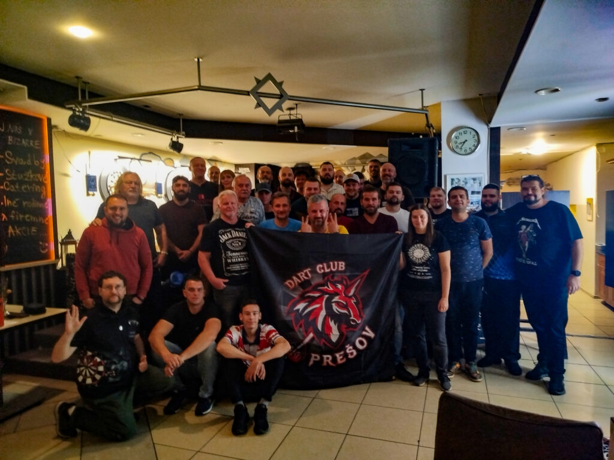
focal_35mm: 24
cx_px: 307
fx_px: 426
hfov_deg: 71.6
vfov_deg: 56.8
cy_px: 230
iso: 800
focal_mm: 5.31
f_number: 1.7
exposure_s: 1/17
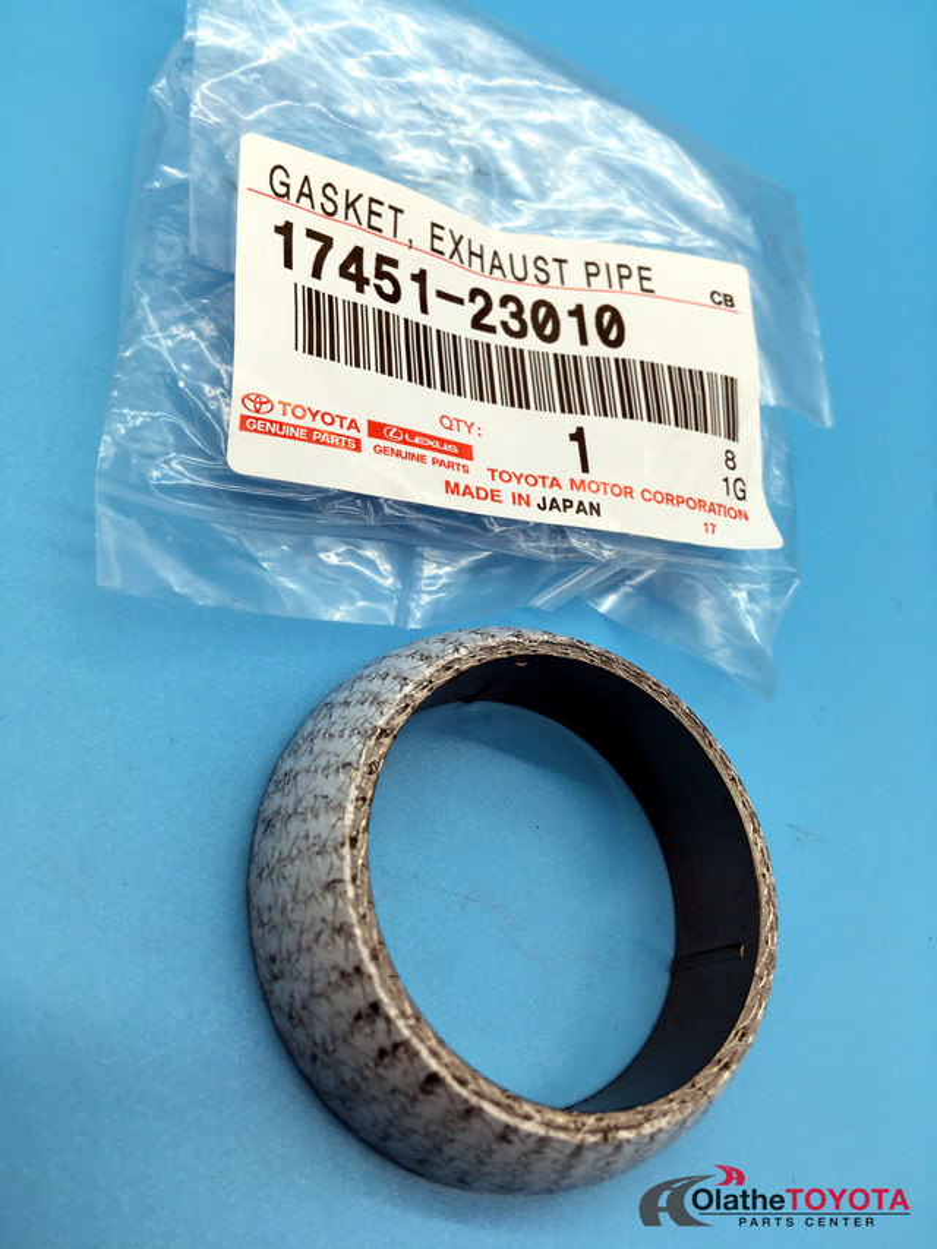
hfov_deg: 48.2
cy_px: 624
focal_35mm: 29
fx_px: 1046
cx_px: 468
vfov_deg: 61.7
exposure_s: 1/120
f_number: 2.2
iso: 25
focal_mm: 4.15
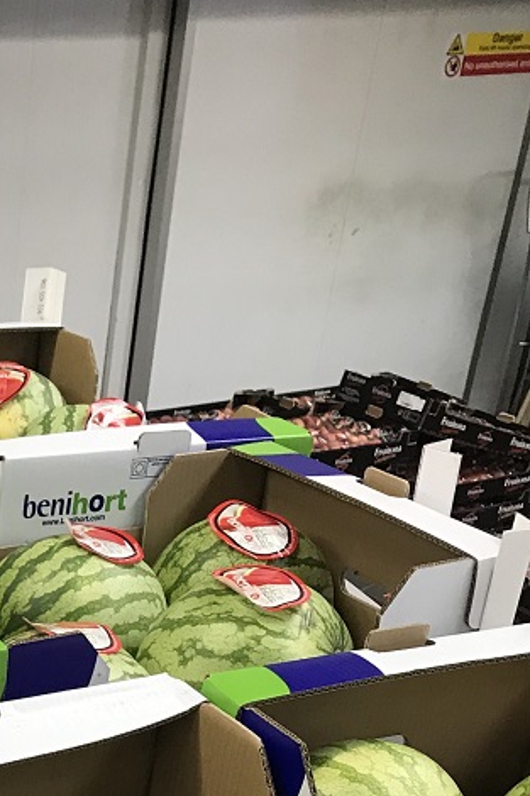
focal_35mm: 75
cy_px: 935
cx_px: -235
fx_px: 1657
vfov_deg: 24.6
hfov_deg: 16.7
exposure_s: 1/33
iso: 25
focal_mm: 3.99
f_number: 1.8
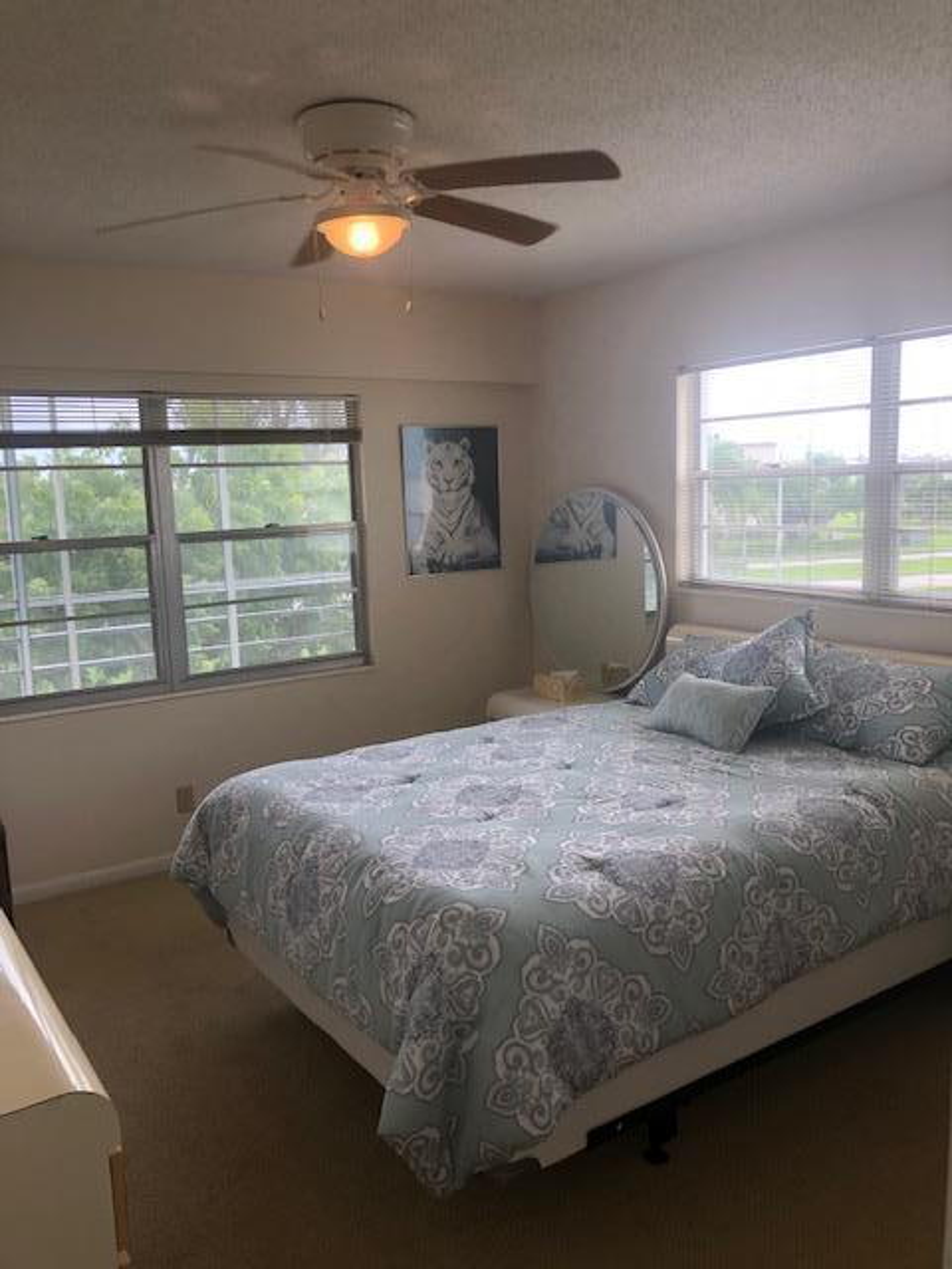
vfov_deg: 63.4
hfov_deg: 49.7
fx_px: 1027
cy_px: 634
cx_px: 476
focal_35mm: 28
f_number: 1.8
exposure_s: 1/120
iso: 32
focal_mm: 3.99
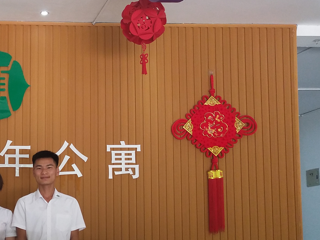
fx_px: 666
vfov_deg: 20.3
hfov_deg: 25.3
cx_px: -21
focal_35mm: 72
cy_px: 176
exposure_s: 1/100
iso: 211
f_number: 1.8
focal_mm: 3.95
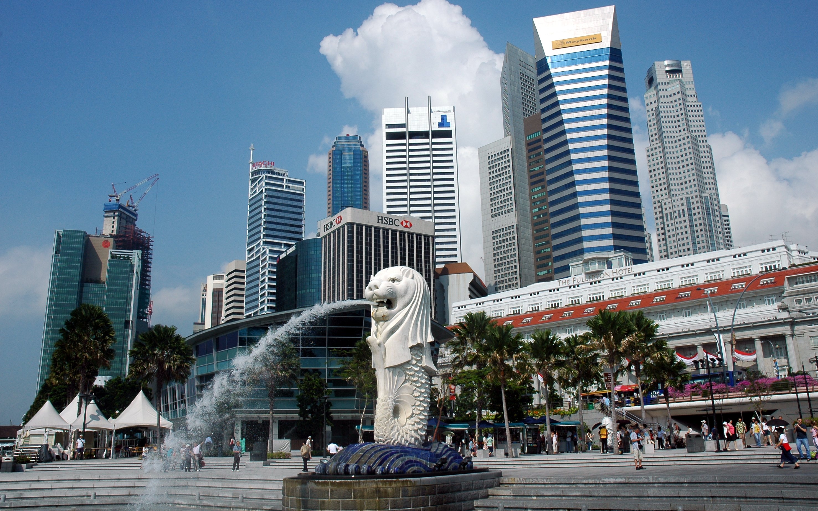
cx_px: 403
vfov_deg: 44.5
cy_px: 237
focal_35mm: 28
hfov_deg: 66.5
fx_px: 624
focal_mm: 18
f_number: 11
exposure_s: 1/500
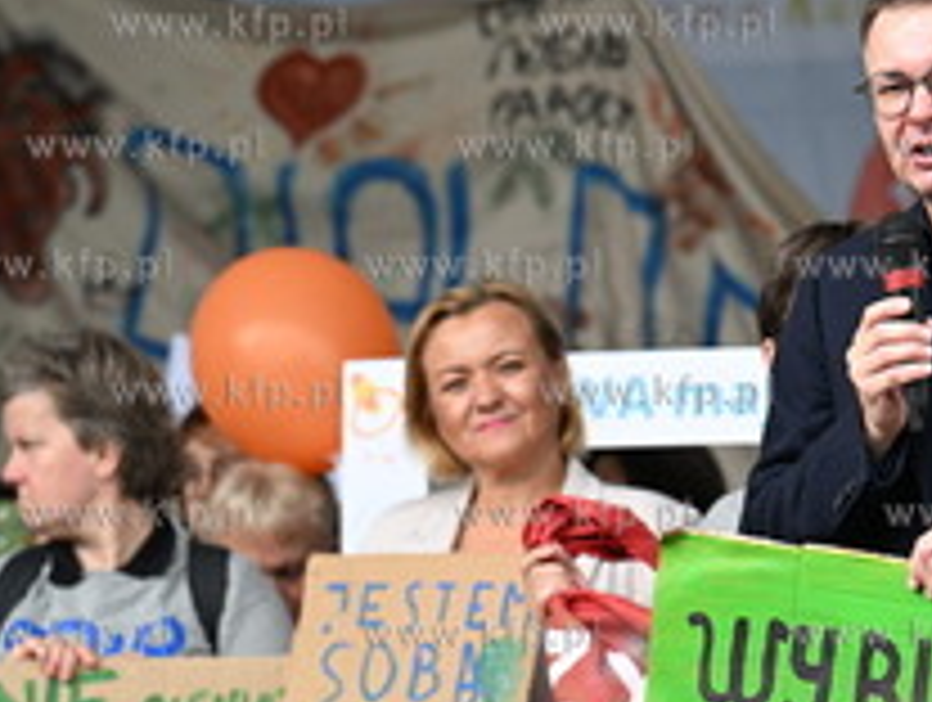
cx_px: 815
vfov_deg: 4.0
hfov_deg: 5.3
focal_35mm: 371
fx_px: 10006
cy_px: 452
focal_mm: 200
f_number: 5.6
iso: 250
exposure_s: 1/320
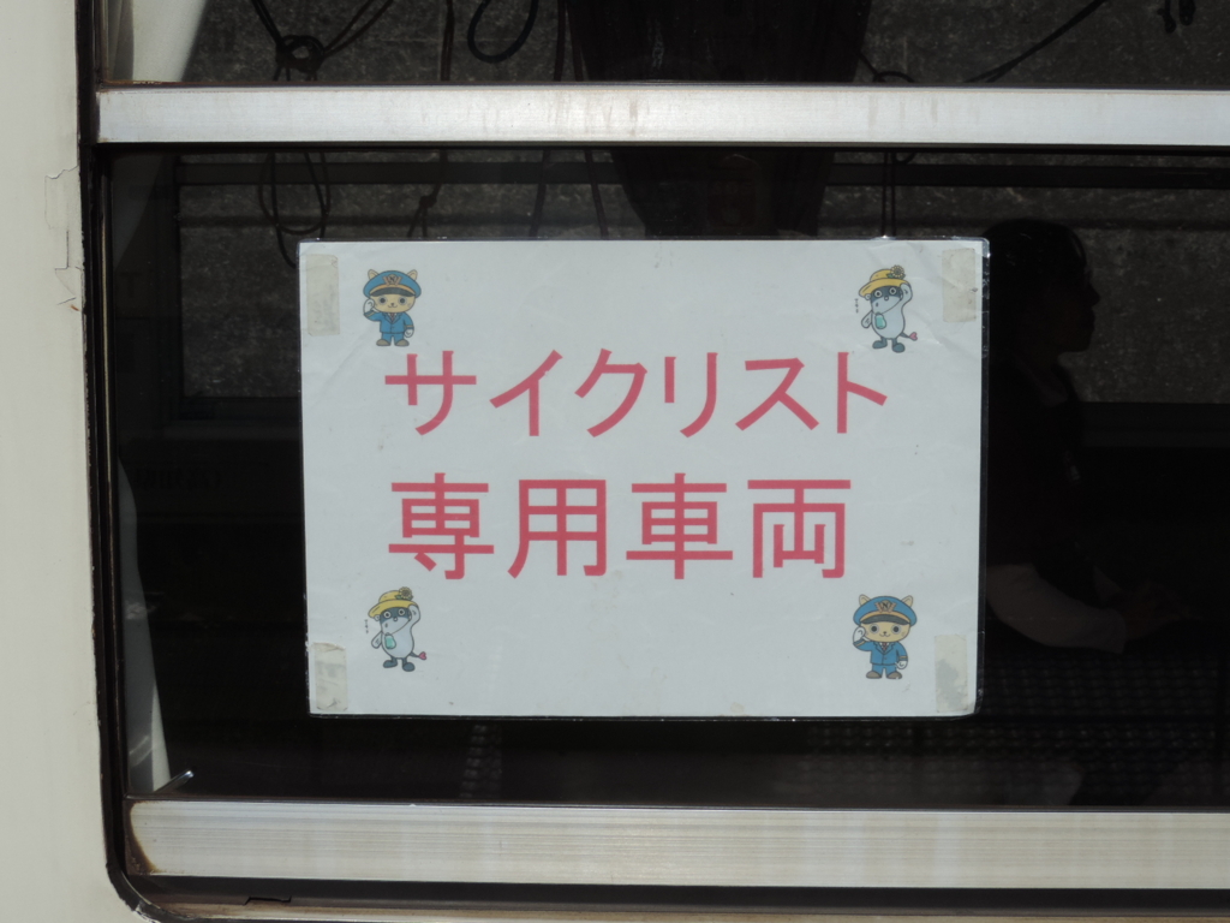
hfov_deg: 34.9
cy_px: 462
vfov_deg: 26.6
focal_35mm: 55
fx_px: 1954
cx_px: 615
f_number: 4.1
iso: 80
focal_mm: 9.8
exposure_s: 1/1250
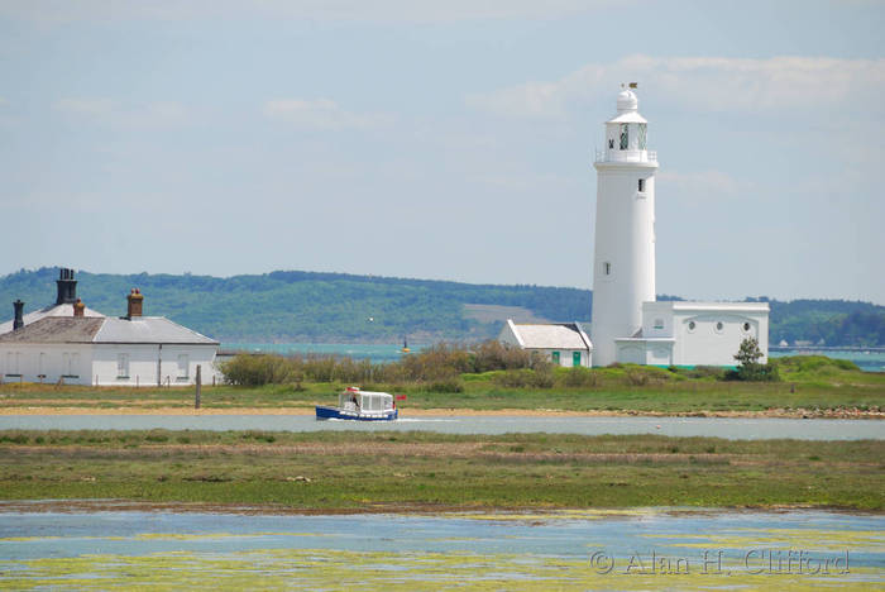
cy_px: 296
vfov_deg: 4.6
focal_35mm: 300
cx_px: 442
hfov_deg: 6.9
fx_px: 7381
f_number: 7.1
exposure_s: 1/320
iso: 100
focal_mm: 200
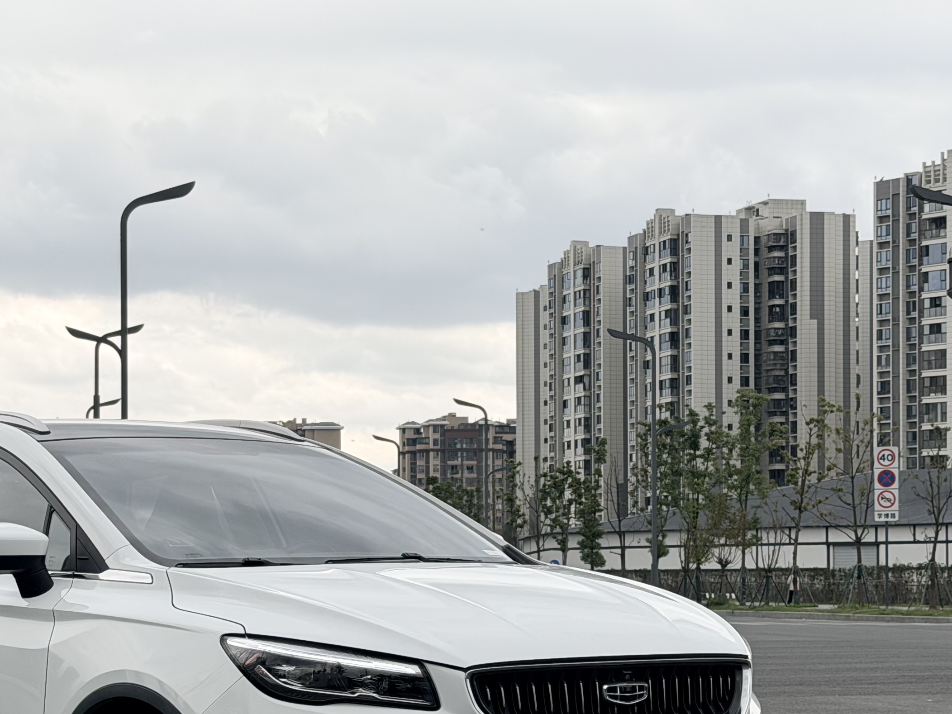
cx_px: 277
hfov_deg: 21.2
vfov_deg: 16.0
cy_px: 555
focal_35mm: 92
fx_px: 2530
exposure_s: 1/951
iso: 64
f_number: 1.78
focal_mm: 6.76
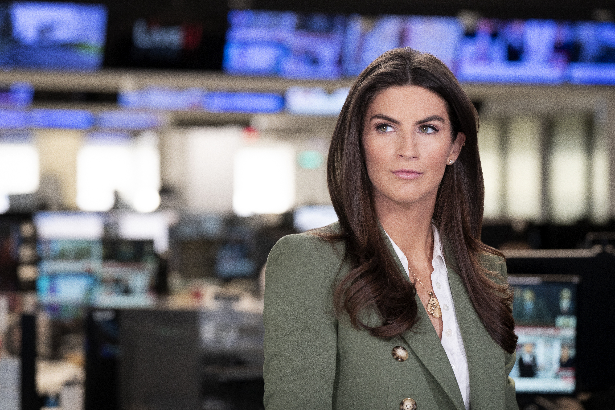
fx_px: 2204
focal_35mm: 129
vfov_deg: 10.6
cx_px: 308
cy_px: 205
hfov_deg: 15.9
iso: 2000
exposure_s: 1/125
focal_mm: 129
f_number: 4.5
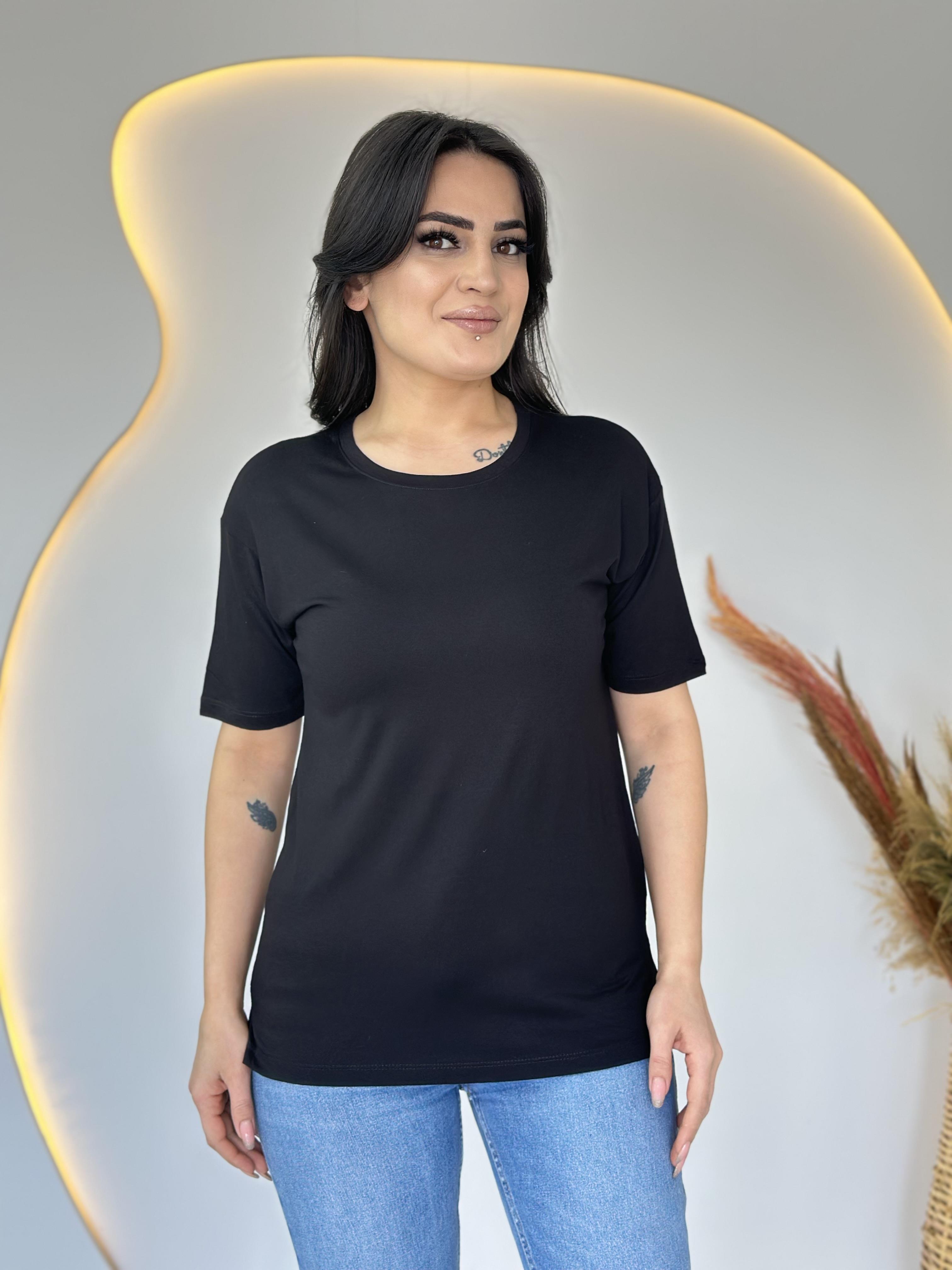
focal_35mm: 48
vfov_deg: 39.7
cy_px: 635
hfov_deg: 30.3
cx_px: 476
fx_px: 1760
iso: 64
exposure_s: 1/100
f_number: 1.78
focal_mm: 6.86
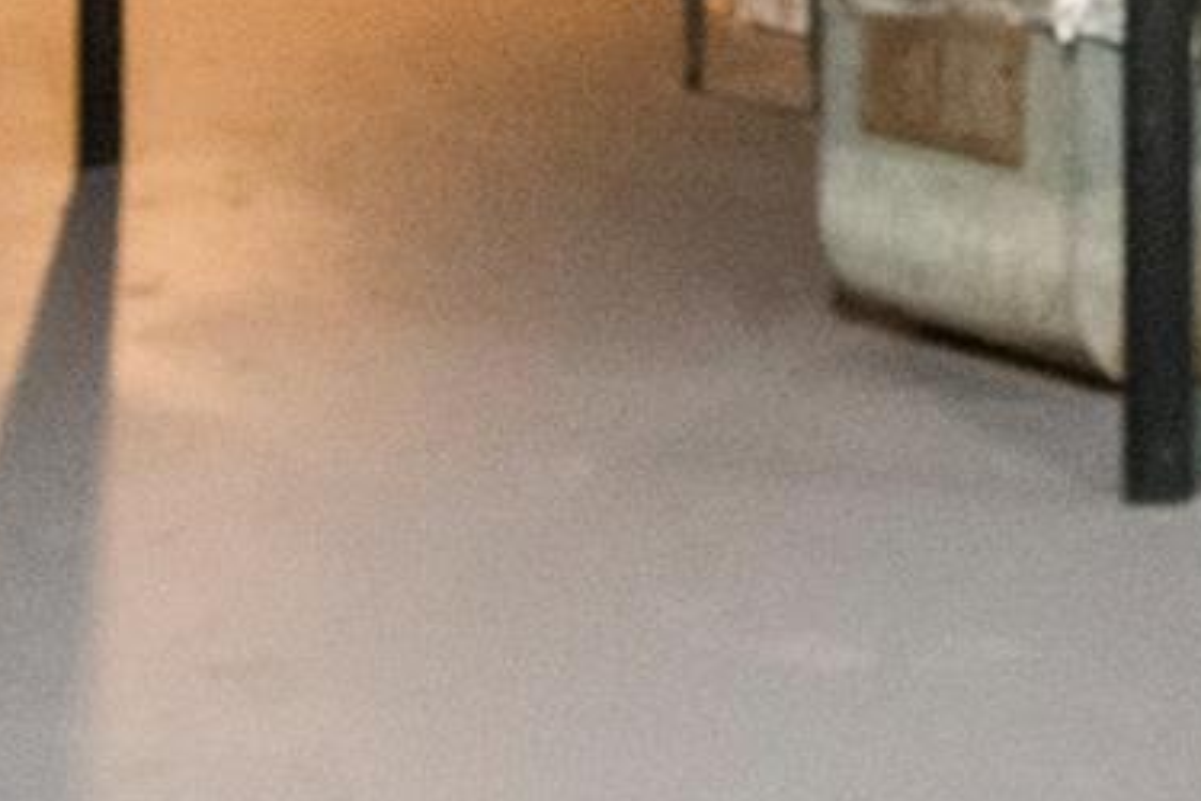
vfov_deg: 15.3
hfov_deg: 23.9
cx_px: 1143
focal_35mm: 82
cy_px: -415
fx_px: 2735
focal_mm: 10
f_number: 11
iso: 2500
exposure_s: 1/2
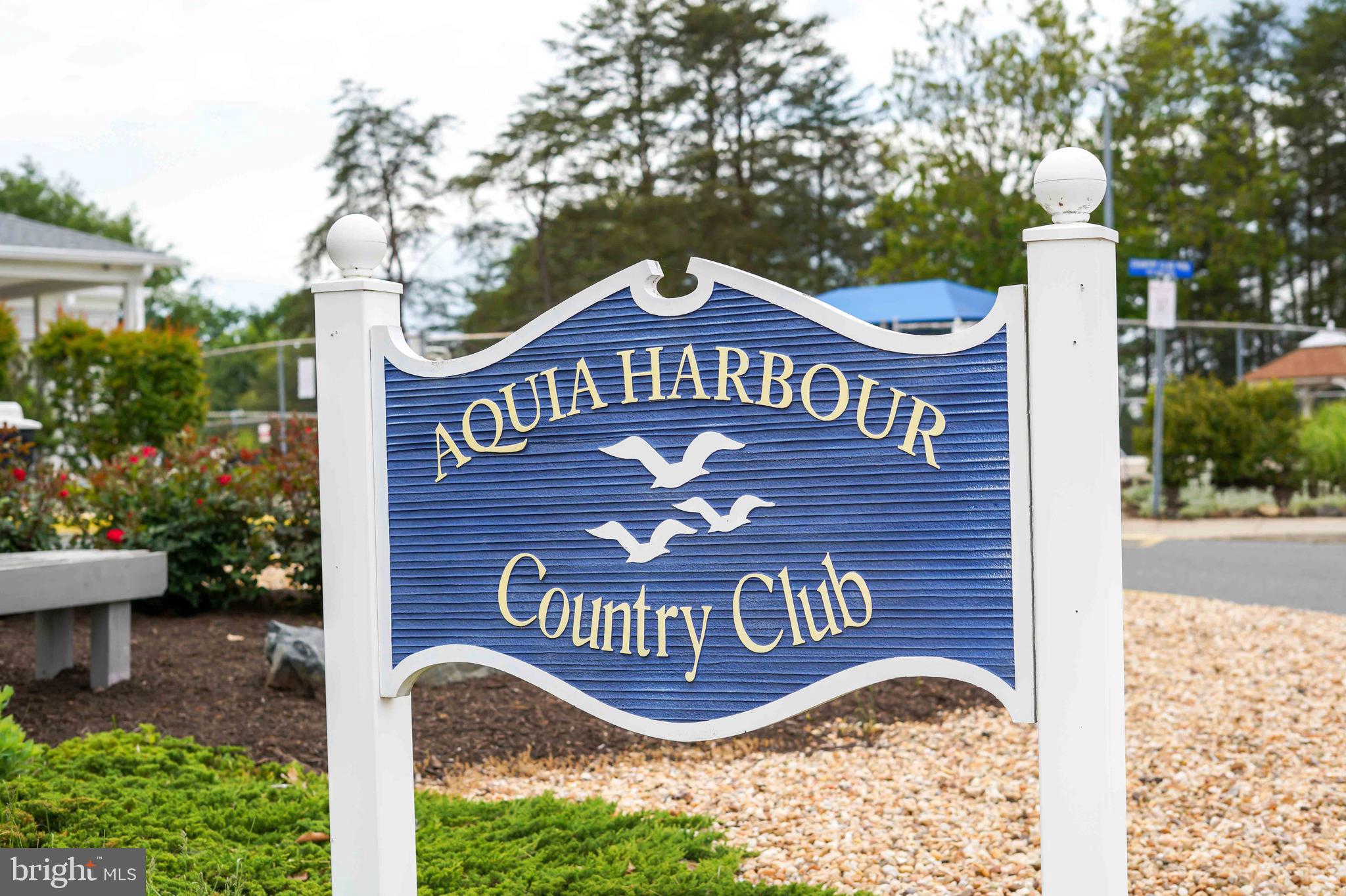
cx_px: 673
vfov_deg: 27.0
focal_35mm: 50
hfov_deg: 39.6
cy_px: 448
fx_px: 1869
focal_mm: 50
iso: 160
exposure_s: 1/640
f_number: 4.5
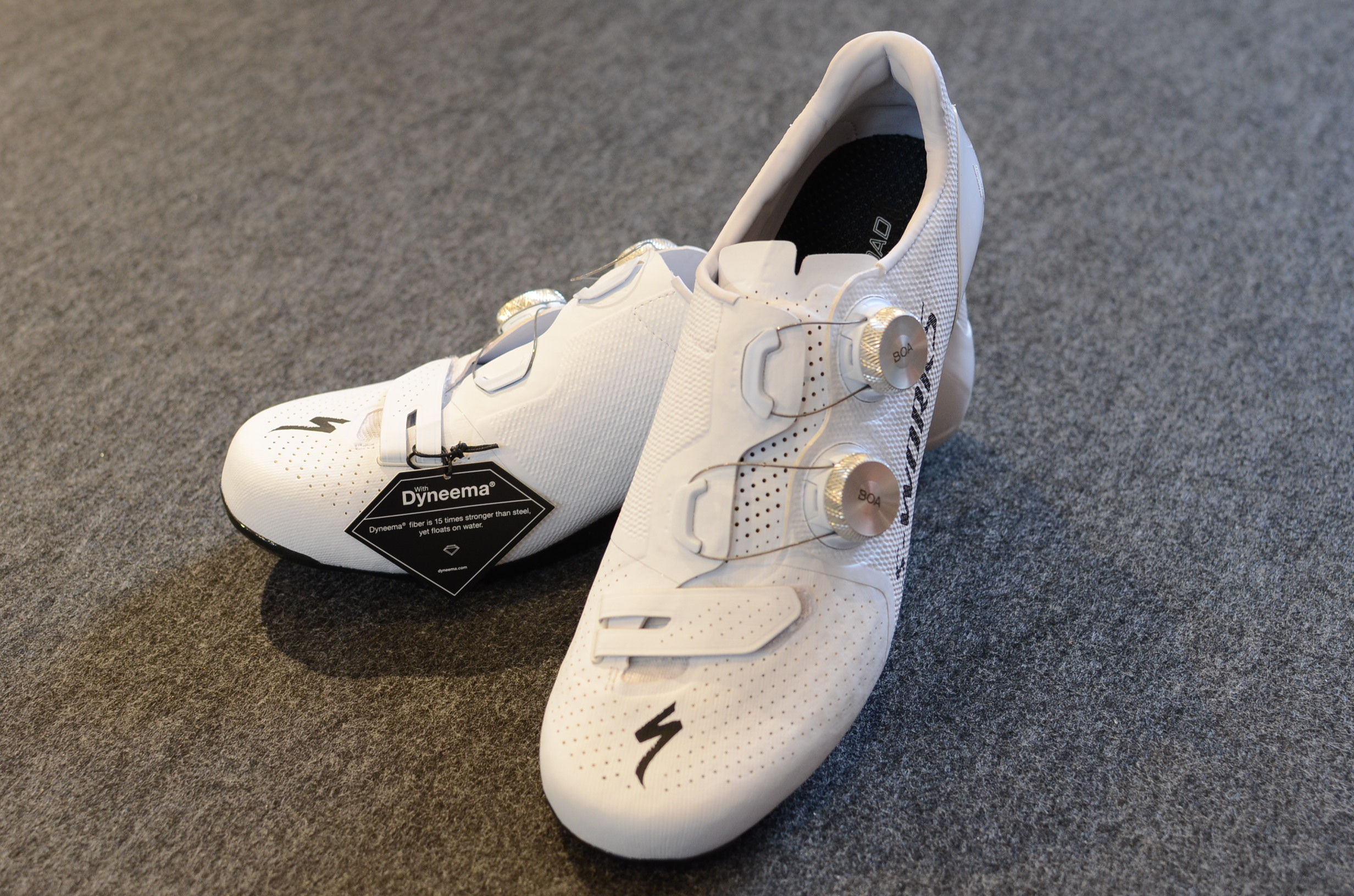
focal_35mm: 52
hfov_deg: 37.9
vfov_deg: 25.6
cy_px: 448
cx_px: 677
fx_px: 1970
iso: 640
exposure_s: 1/80
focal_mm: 35
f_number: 4.5
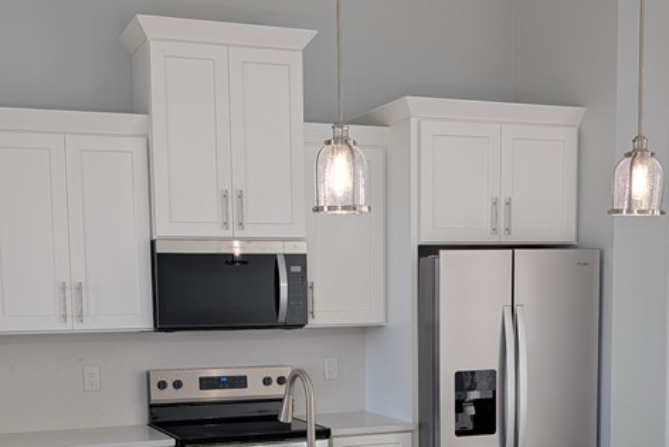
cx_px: 334
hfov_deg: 36.9
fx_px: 1004
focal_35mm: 54
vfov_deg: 24.4
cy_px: 403
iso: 25
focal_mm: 6.9
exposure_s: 1/220
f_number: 1.68
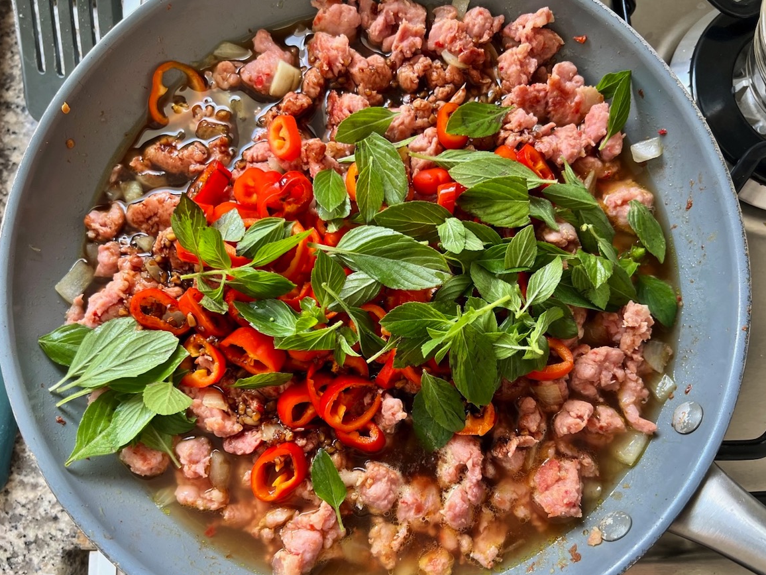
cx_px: 383
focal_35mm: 27
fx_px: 597
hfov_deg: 65.3
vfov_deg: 51.3
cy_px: 297
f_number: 1.5
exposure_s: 1/121
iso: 125
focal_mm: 5.7
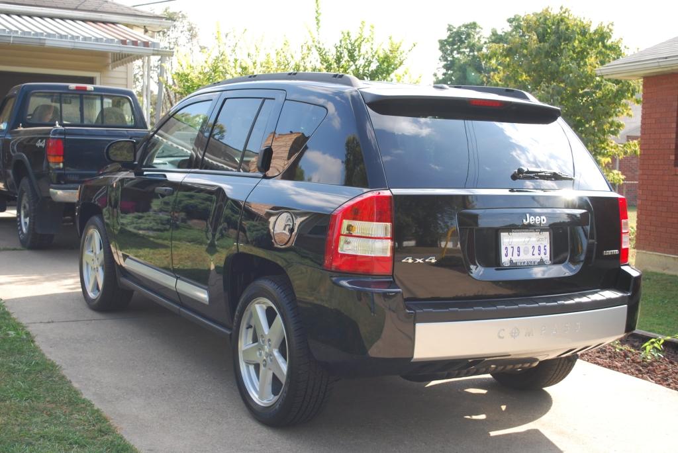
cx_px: 339
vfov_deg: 28.1
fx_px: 905
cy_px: 226
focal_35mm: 48
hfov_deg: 41.1
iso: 140
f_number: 5.6
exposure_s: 1/125
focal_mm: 32
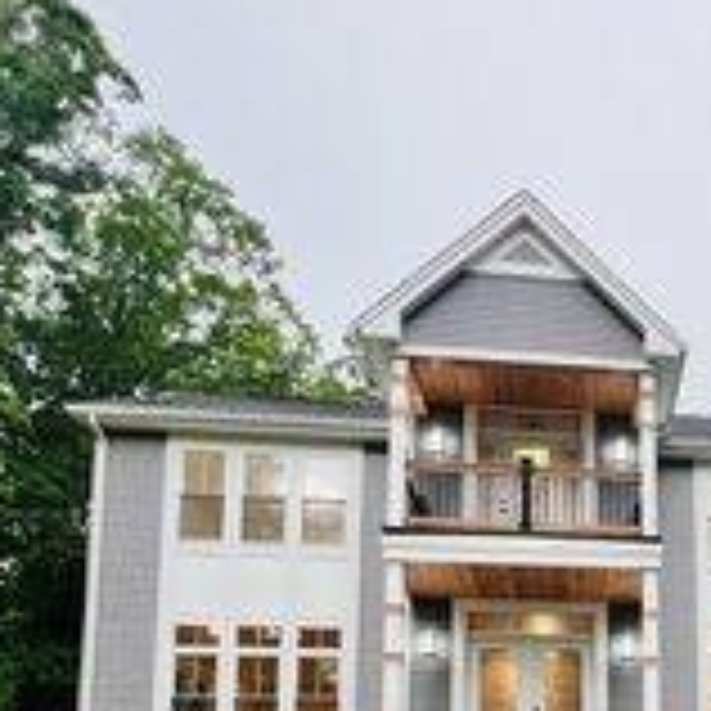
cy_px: 772
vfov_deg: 42.2
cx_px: 670
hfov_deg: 46.2
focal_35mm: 31
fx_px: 720
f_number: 1.8
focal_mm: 1.57
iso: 125
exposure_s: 1/99
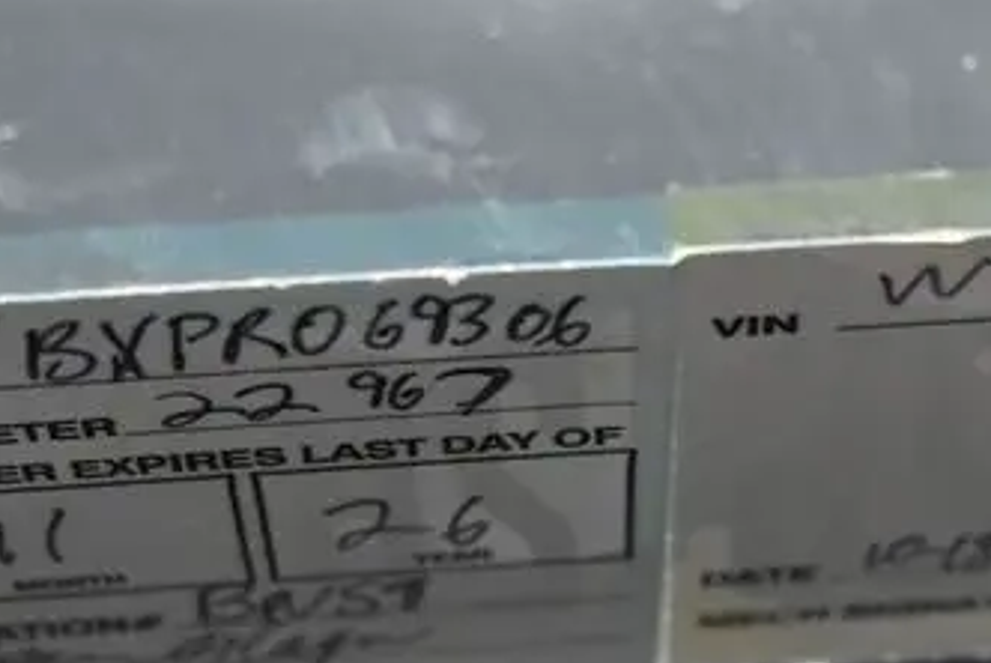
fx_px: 3183
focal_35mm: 116
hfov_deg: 17.6
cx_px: 663
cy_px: 488
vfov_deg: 11.9
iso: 640
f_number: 4.2
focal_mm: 25
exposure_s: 1/125
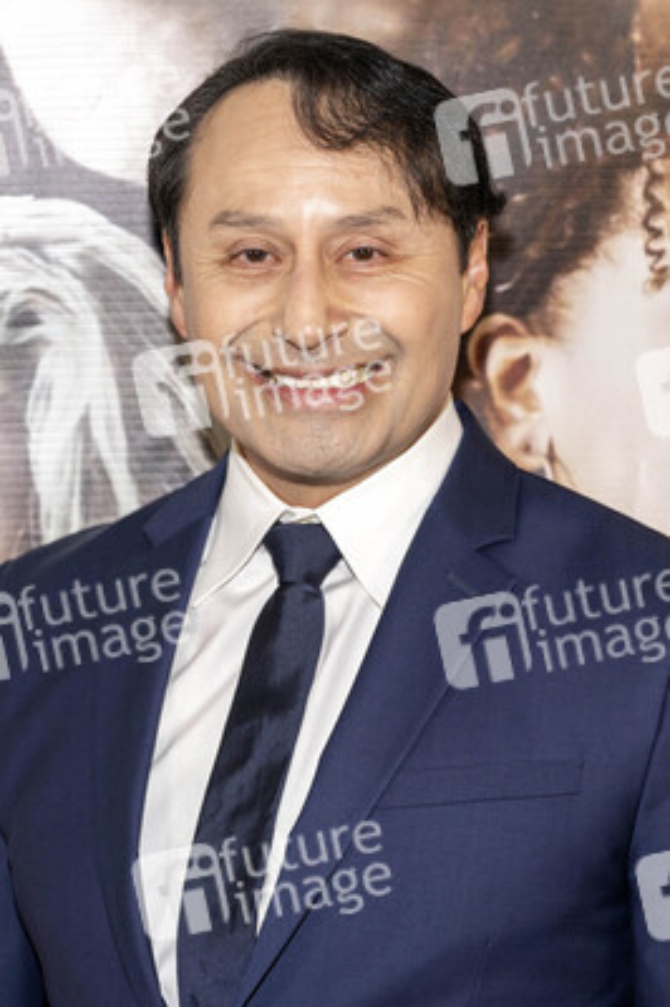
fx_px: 2405
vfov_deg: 23.7
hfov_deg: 15.9
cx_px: 335
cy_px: 504
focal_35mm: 86
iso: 400
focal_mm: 86
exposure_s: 1/200
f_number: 5.6
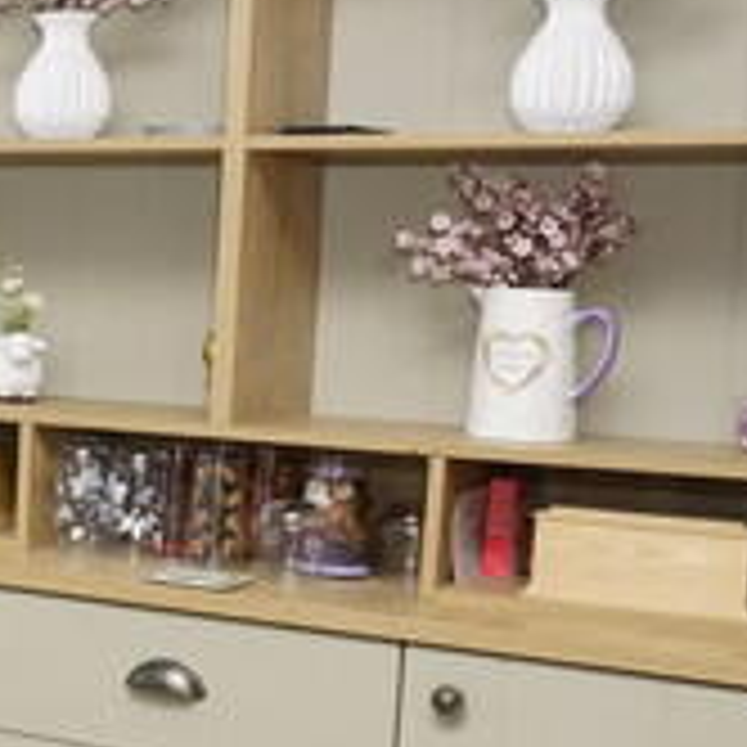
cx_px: -806
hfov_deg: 15.7
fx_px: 2051
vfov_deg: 20.6
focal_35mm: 84
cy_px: 421
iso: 3200
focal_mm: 16
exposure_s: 1/60
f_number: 16
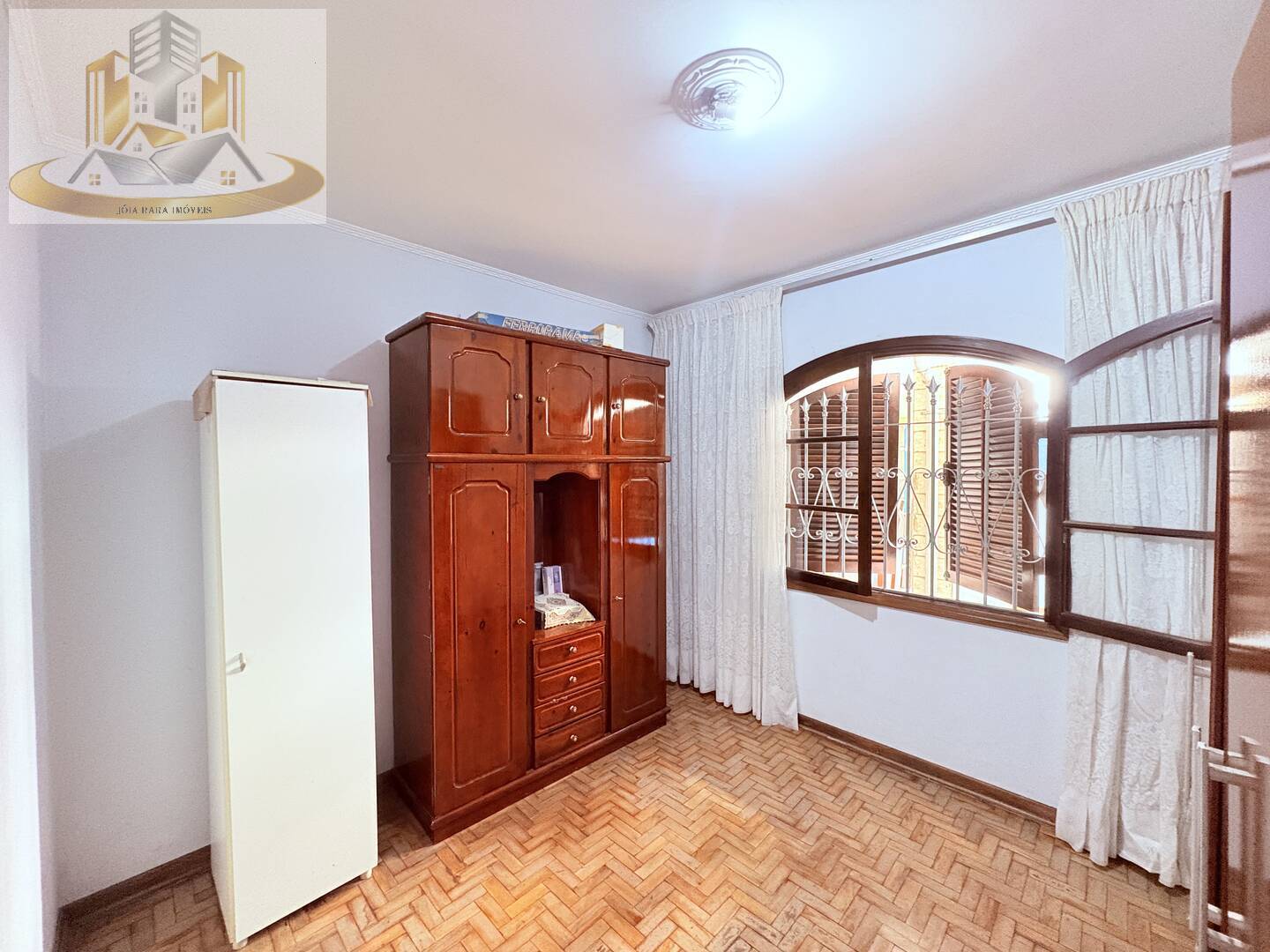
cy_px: 476
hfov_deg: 102.1
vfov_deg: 85.7
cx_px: 635
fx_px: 514
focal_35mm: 14
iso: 640
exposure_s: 1/60
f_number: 2.2
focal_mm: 2.22
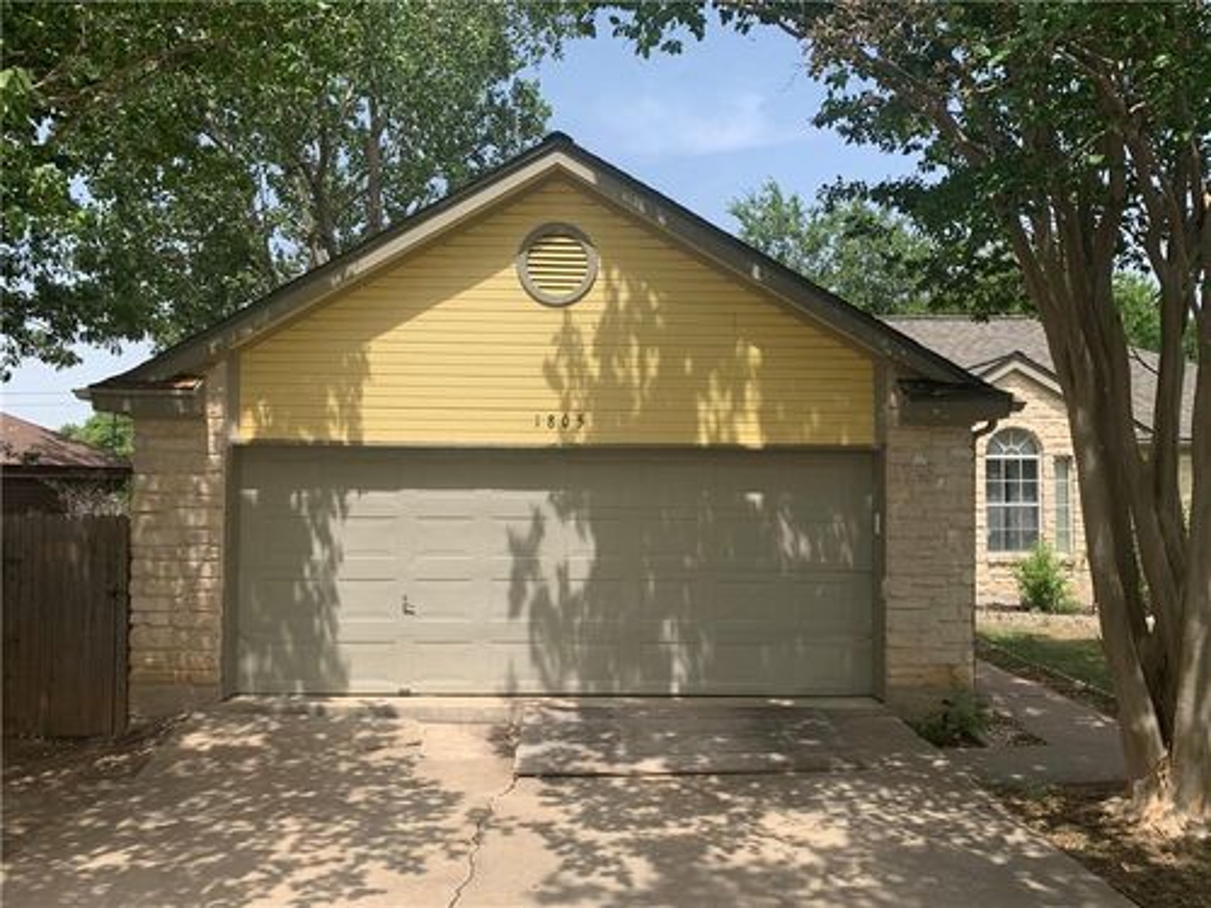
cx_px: 606
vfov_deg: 53.1
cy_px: 454
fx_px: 910
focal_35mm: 26
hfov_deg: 67.3
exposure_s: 1/1560
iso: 25
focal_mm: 4.25
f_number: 1.8
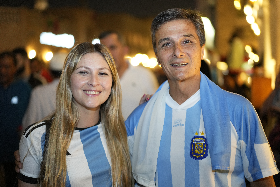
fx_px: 428
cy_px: 94
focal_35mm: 55
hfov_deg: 36.2
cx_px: 140
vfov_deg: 24.6
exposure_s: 1/160
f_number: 1.8
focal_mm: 55
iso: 2000
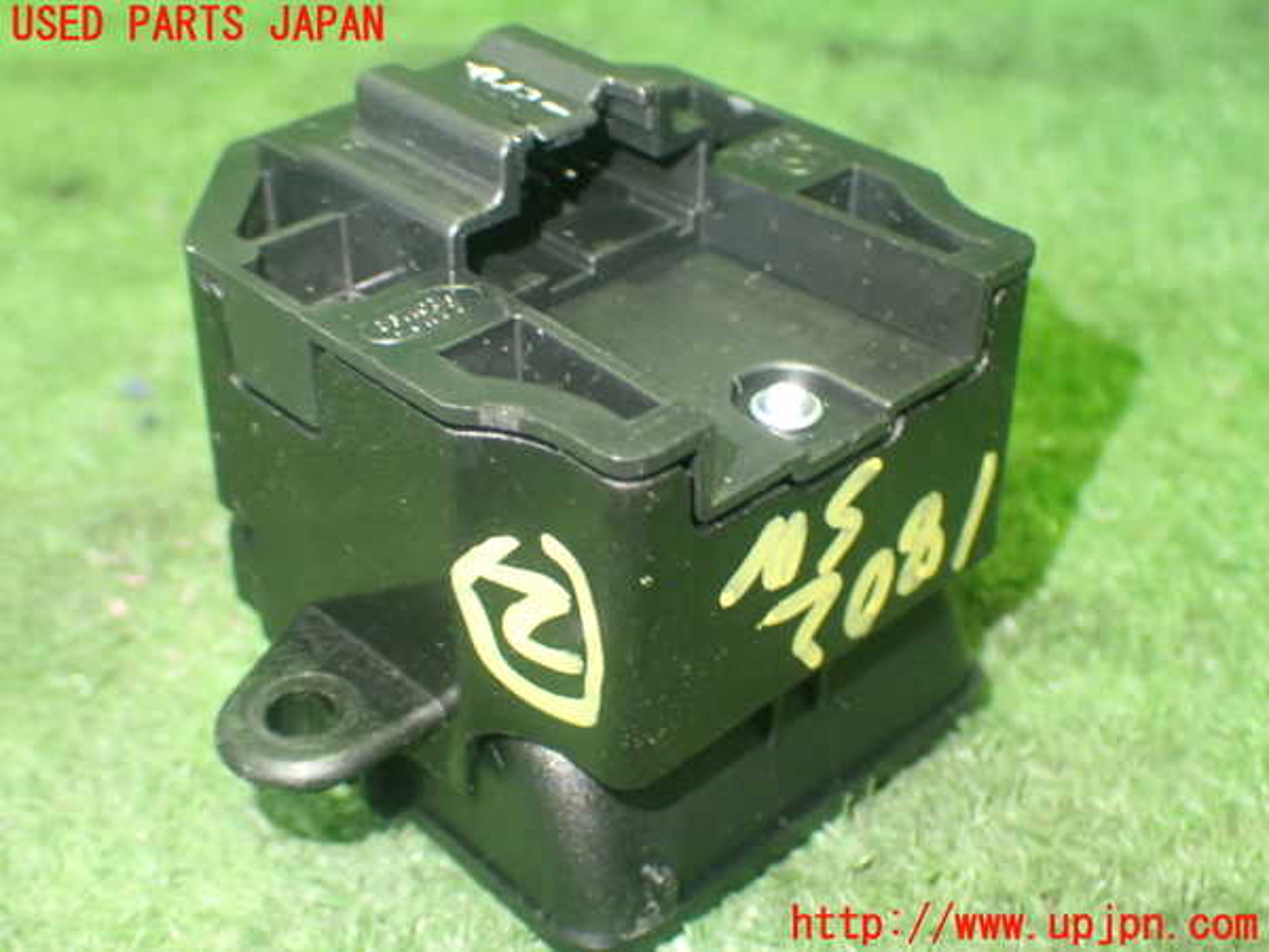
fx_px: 1833
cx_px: 634
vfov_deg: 29.1
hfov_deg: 38.2
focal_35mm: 50
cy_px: 476
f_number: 3.2
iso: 1000
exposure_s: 1/13
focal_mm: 9.01
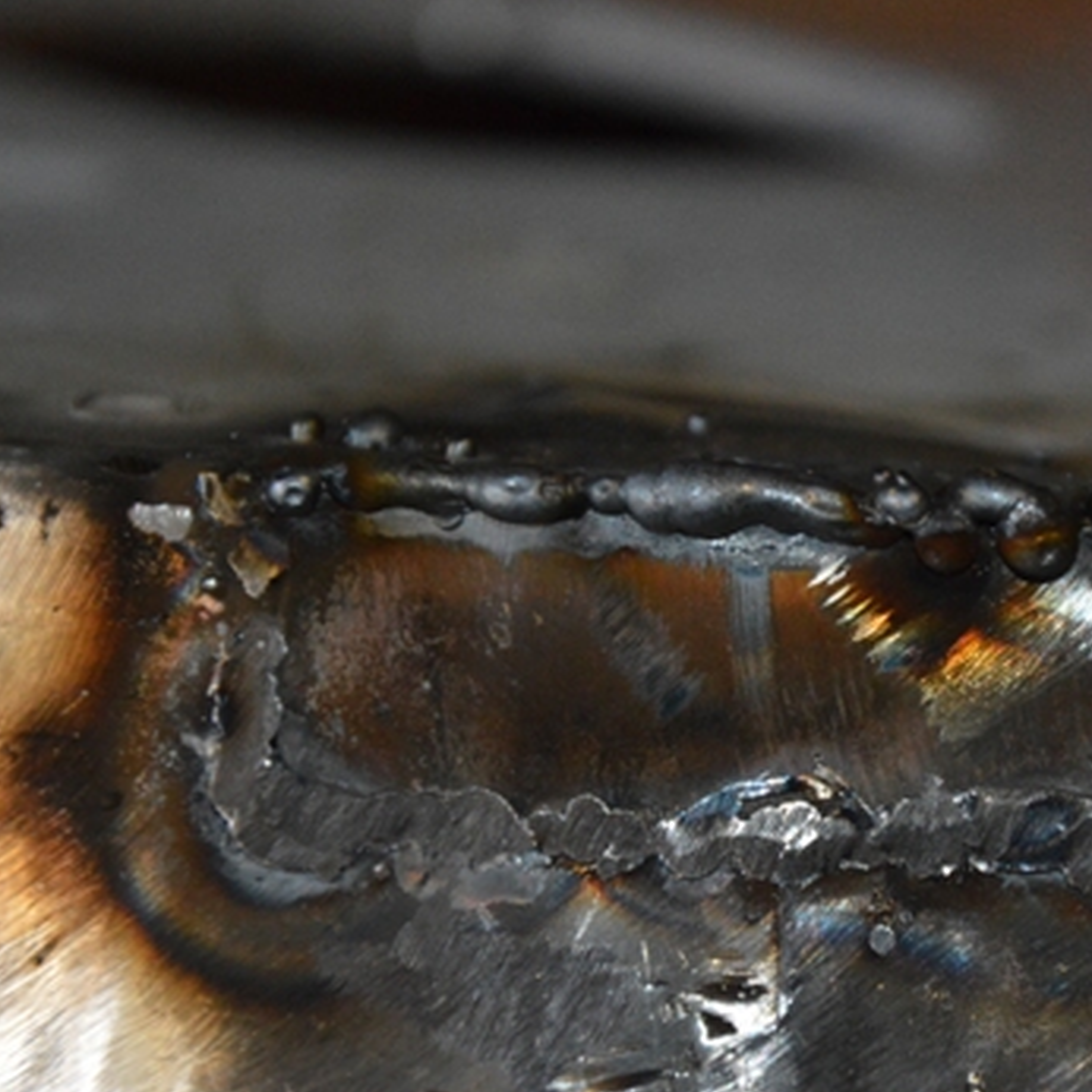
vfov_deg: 7.1
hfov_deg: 7.1
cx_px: 865
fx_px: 8844
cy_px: 656
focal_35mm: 248
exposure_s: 1/60
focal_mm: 105
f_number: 5.6
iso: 3200
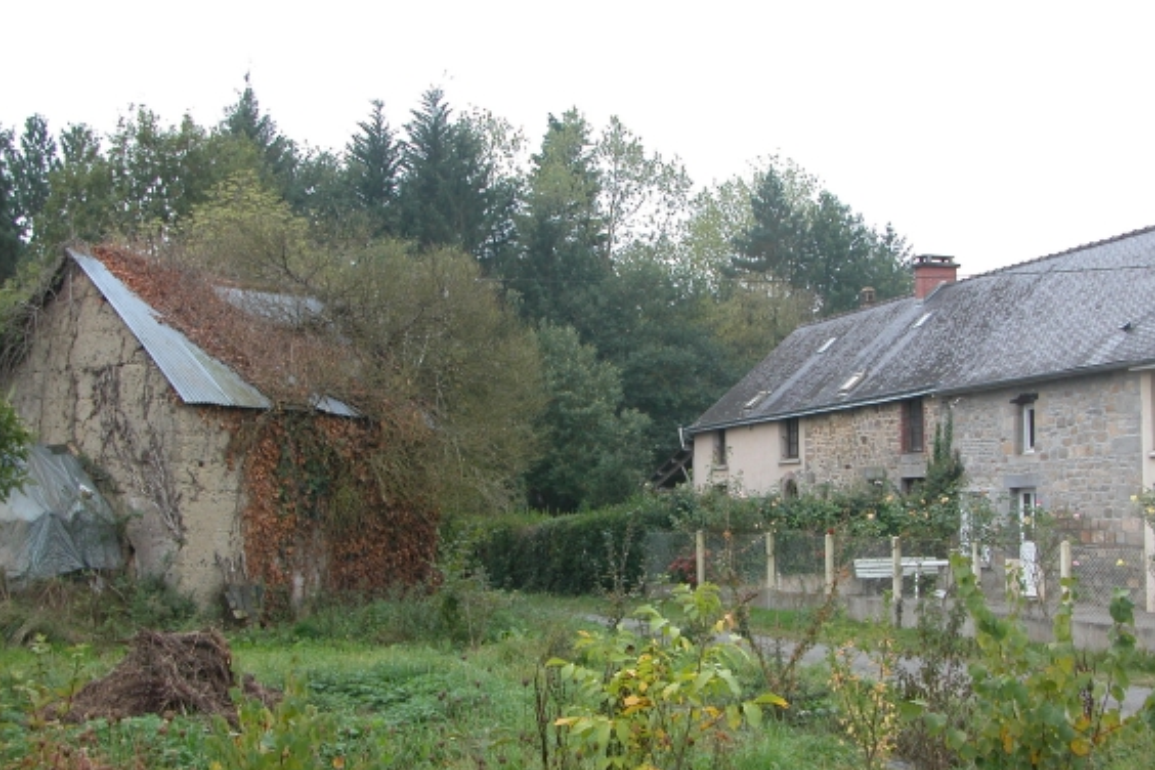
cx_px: 616
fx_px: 1412
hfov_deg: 44.5
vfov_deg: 30.5
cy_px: 434
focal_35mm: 44
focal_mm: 8.9
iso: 100
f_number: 3.2
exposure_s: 1/75.9
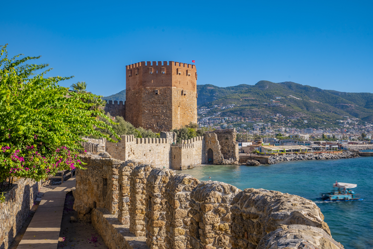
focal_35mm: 35
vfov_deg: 37.9
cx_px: 186
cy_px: 124
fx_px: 363
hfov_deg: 54.4
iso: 125
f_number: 11
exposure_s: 1/3
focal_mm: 35
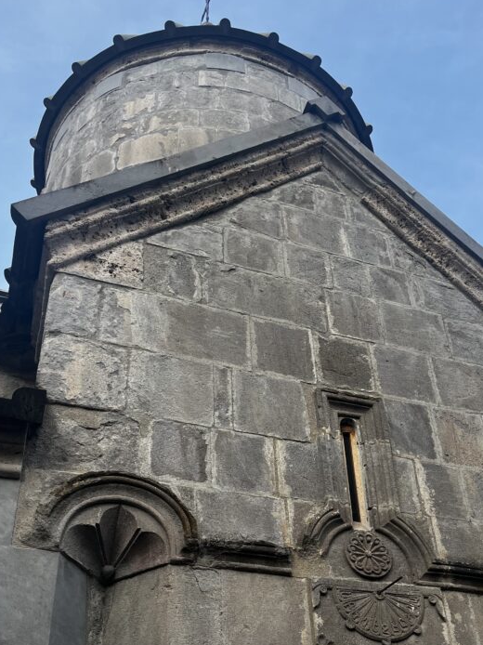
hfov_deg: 35.7
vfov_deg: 45.5
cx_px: 302
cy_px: 470
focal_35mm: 40
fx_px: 745
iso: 50
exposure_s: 1/696
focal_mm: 5.1
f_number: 1.6
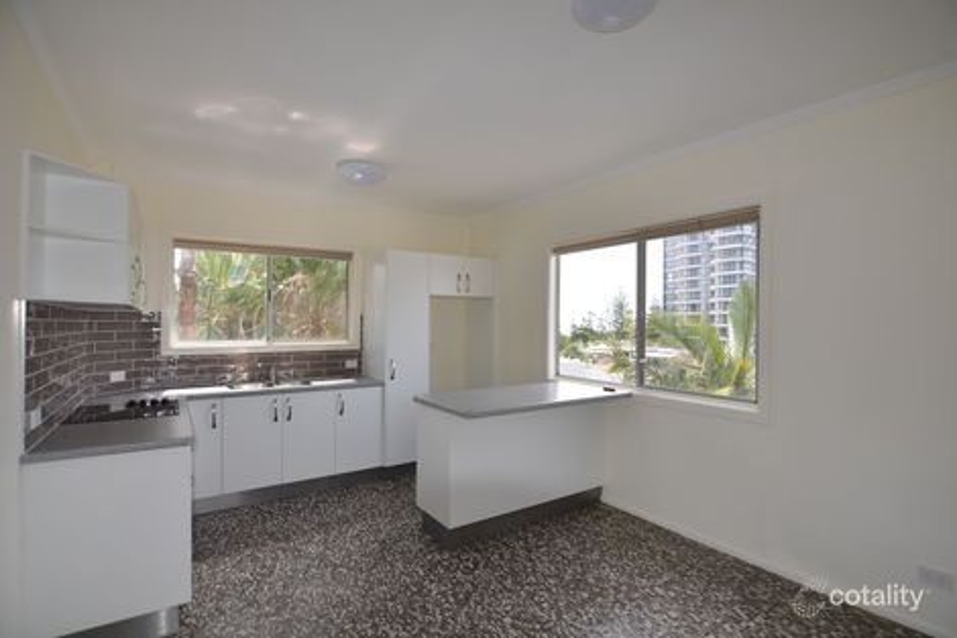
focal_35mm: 16
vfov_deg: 72.0
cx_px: 478
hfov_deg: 95.0
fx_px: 438
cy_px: 319
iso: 100
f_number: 5
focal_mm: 11
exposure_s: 1/200
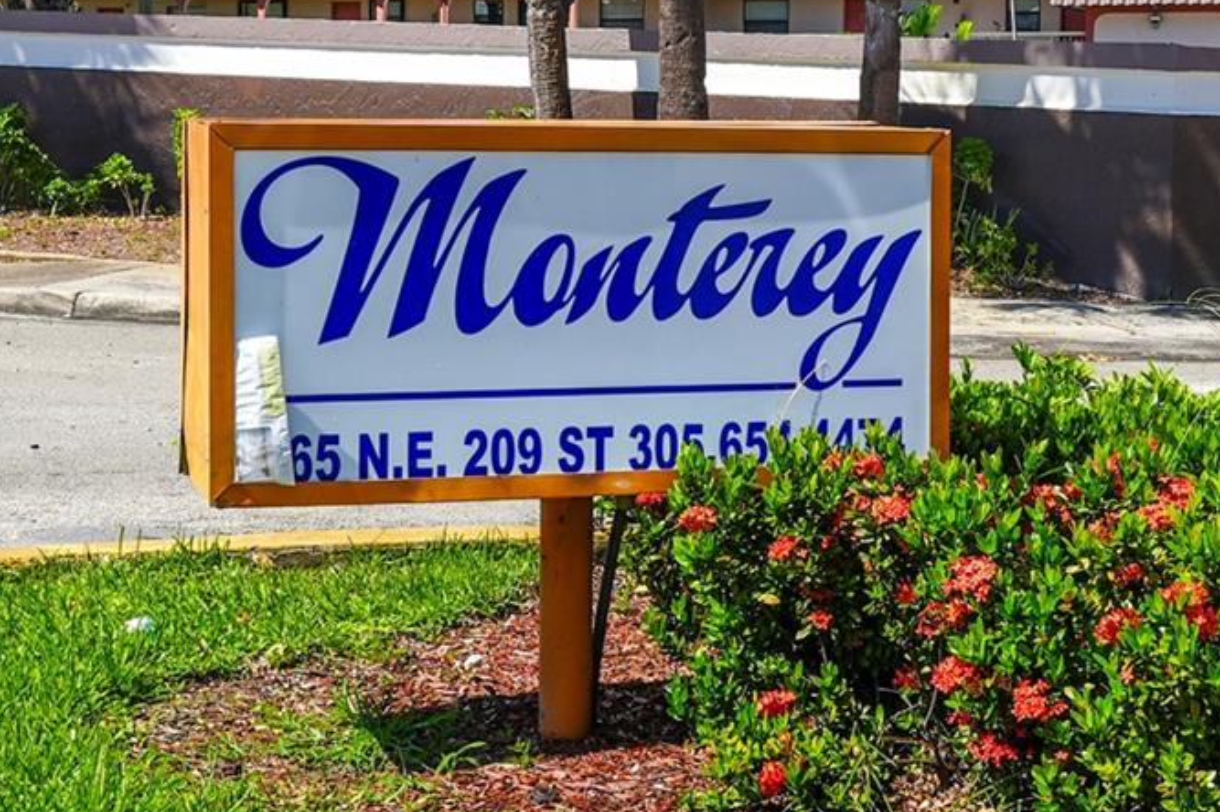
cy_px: 161
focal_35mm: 72
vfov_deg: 18.7
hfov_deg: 28.1
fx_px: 2439
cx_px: 660
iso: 100
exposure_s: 1/200
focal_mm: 20
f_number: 10
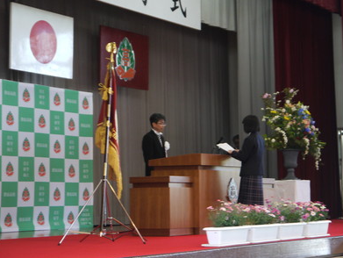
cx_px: 170
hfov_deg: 19.1
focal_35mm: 103
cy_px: 109
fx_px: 1022
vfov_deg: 14.4
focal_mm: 42
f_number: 5.6
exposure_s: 1/20
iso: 400
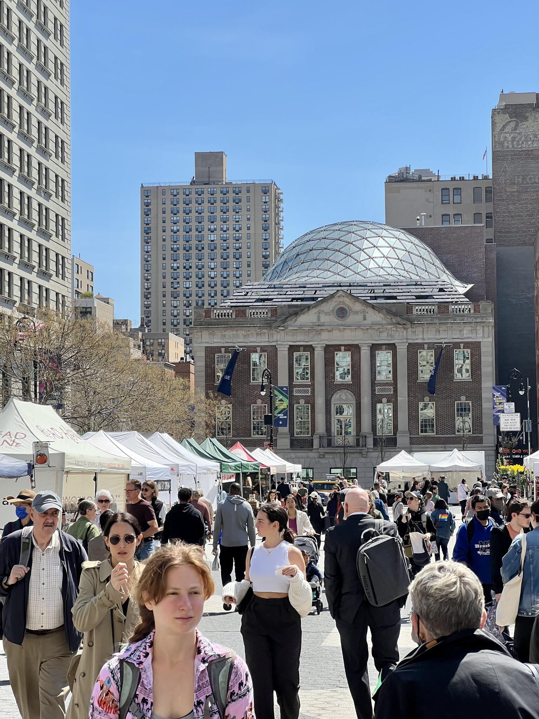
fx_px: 1599
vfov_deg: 25.3
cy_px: 360
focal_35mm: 77
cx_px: 270
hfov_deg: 19.1
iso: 32
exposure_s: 1/732
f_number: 2.8
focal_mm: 9
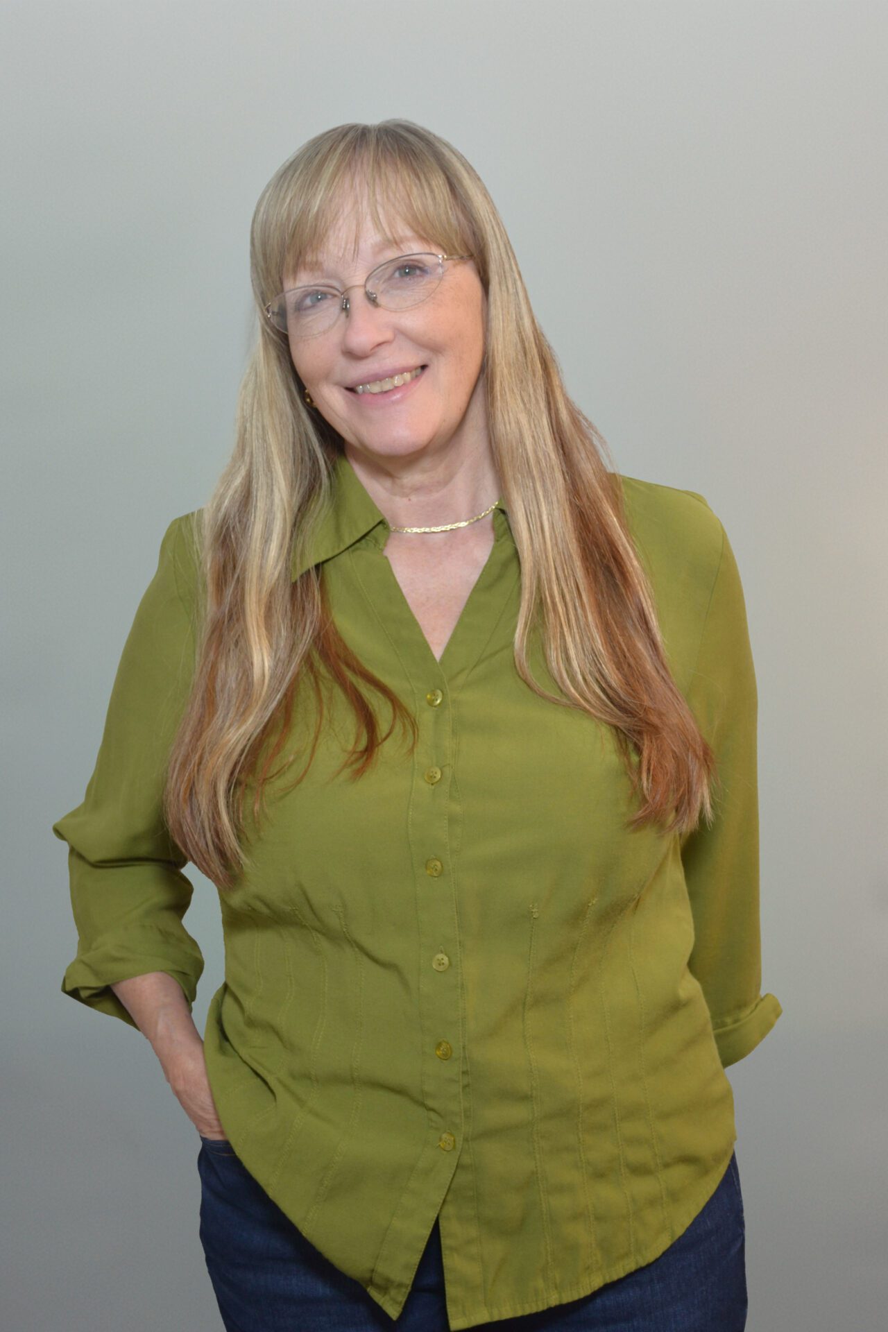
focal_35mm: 60
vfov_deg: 33.4
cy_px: 666
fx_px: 2220
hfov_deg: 22.6
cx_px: 444
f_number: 5.3
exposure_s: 1/25
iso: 400
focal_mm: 40
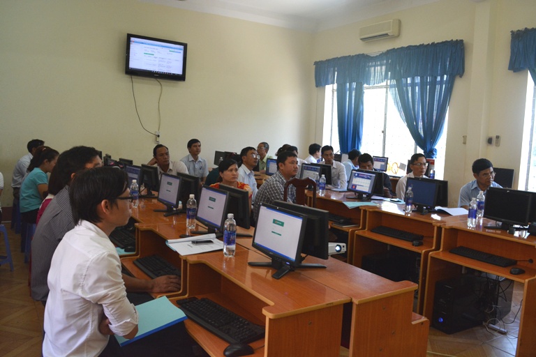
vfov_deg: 43.6
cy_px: 178
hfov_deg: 61.9
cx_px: 268
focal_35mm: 30
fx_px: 447
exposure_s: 1/160
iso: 1600
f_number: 6.3
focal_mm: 20
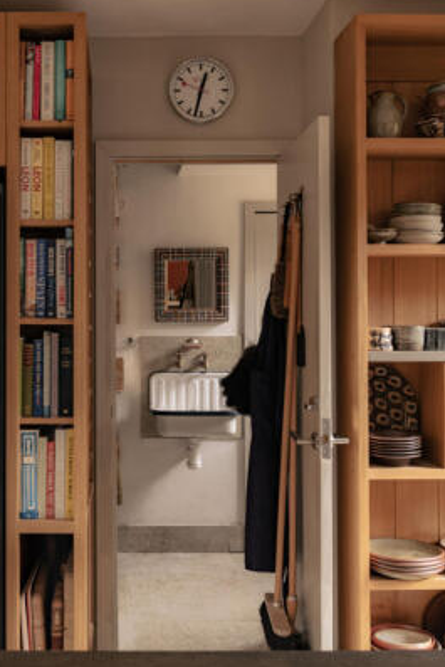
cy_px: 315
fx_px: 611
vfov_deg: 57.2
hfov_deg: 40.0
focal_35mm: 33
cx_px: 206
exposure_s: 1/13
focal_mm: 30
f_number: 8
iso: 200
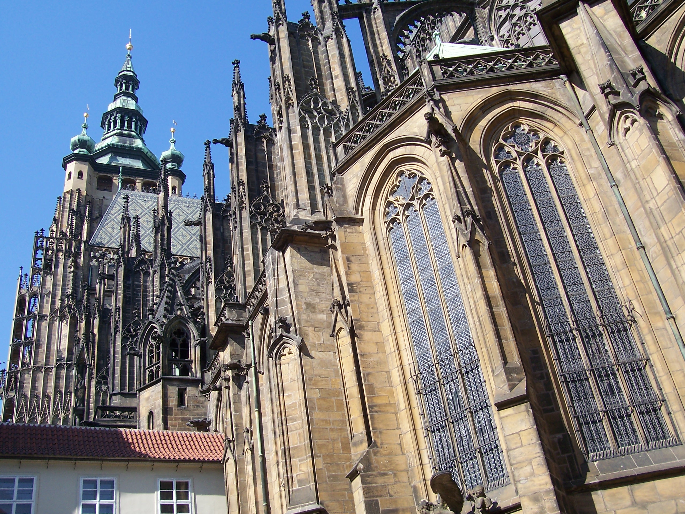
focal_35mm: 34
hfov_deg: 54.0
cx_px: 342
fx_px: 673
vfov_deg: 41.8
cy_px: 257
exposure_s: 1/250
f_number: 5.6
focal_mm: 5.6
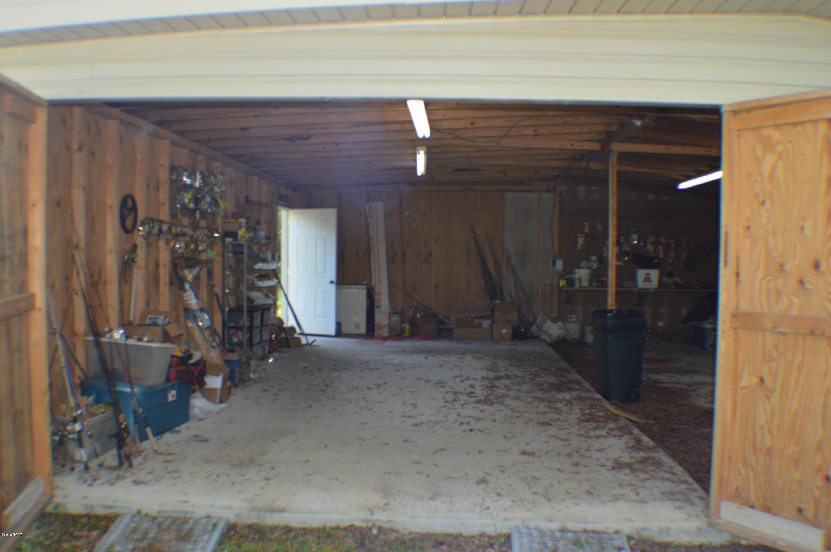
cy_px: 276
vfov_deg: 31.8
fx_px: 969
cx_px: 416
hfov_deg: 46.4
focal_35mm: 42
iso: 400
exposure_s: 1/60
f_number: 4.5
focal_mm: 28
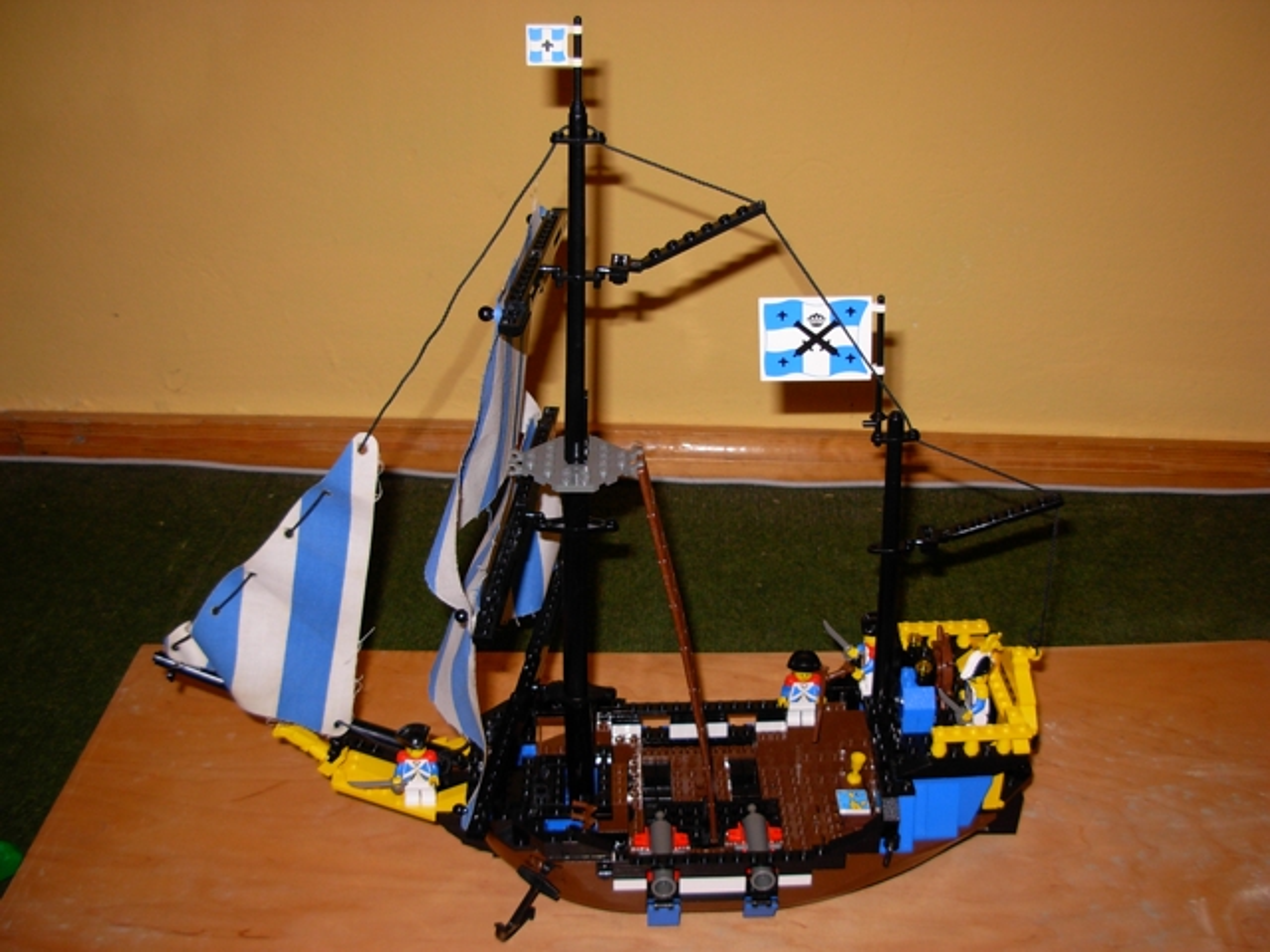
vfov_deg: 37.7
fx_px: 1394
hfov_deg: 49.0
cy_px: 476
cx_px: 635
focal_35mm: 38
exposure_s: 1/22.6
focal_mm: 6.3
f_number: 2.9
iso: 79
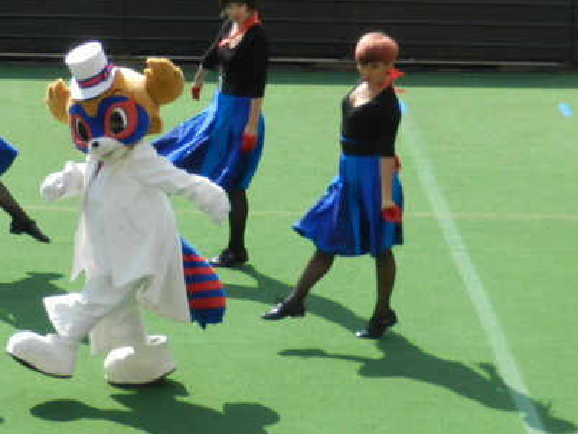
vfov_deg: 5.1
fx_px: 4827
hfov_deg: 6.8
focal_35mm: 289
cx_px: 115
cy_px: 112
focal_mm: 25.7
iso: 160
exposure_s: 1/500
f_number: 5.1
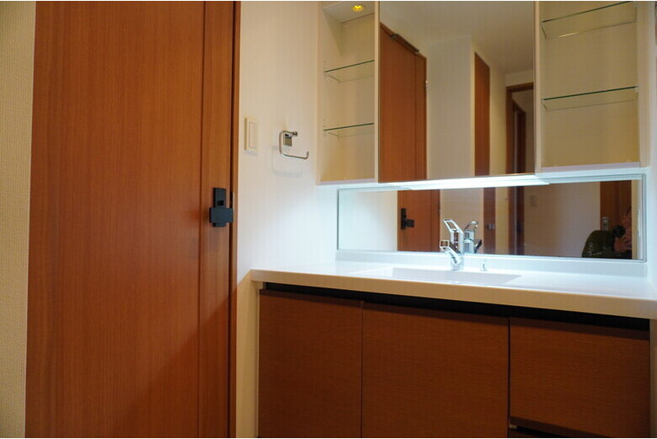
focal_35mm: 24
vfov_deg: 53.2
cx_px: 328
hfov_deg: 73.7
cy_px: 220
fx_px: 438
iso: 1000
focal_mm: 16
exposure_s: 1/80
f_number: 3.5
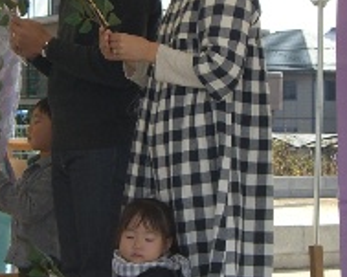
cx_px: 173
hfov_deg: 16.9
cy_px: 98
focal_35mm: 114
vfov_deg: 13.5
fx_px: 1170
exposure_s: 1/400
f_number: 4
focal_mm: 7.9
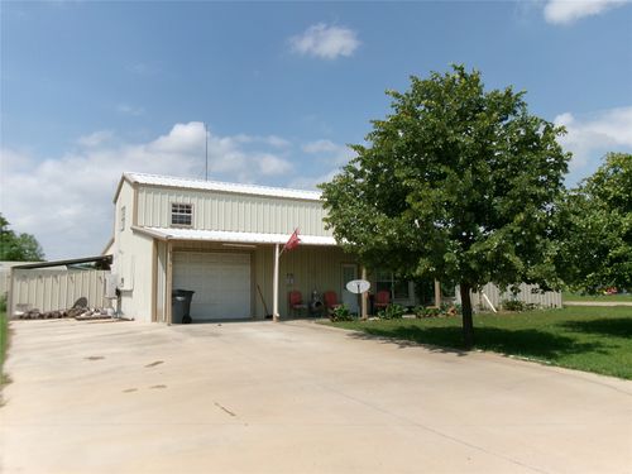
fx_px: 511
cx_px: 316
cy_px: 237
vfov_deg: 49.7
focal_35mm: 28
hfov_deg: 63.4
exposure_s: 1/210
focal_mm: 5.1
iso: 100
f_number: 10.8
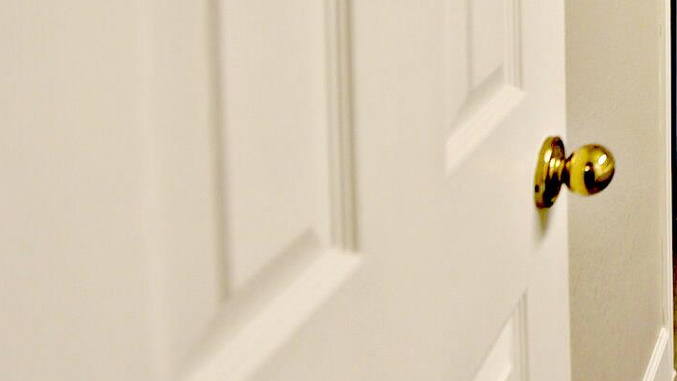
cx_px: 928
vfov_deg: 22.5
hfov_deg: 32.5
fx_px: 754
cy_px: -209
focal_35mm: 42
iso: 400
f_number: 5
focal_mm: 14
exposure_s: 1/100
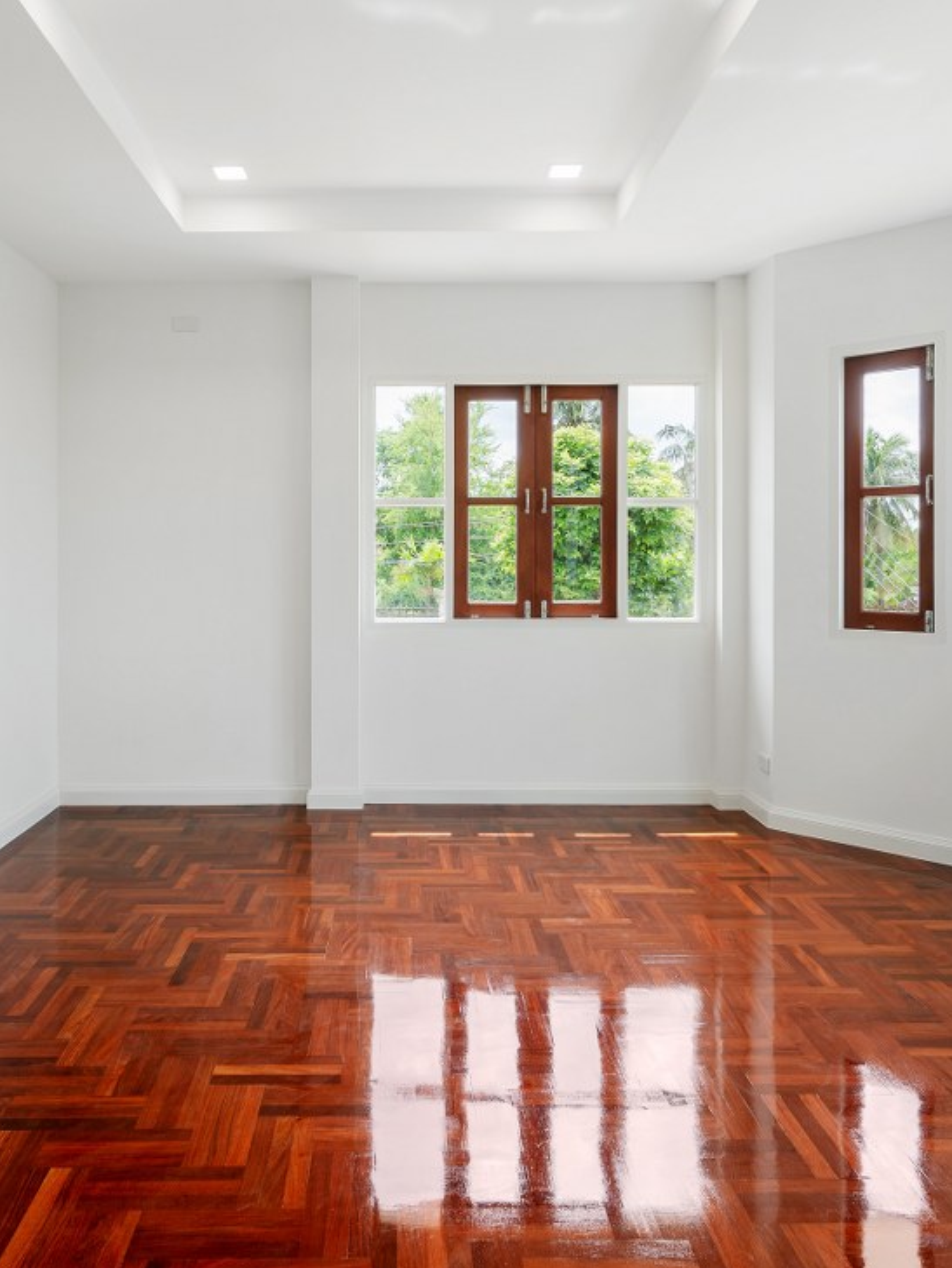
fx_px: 990
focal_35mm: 27
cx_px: 376
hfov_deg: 51.0
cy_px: 571
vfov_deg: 65.2
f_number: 5.6
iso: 100
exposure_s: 1/60
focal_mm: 16
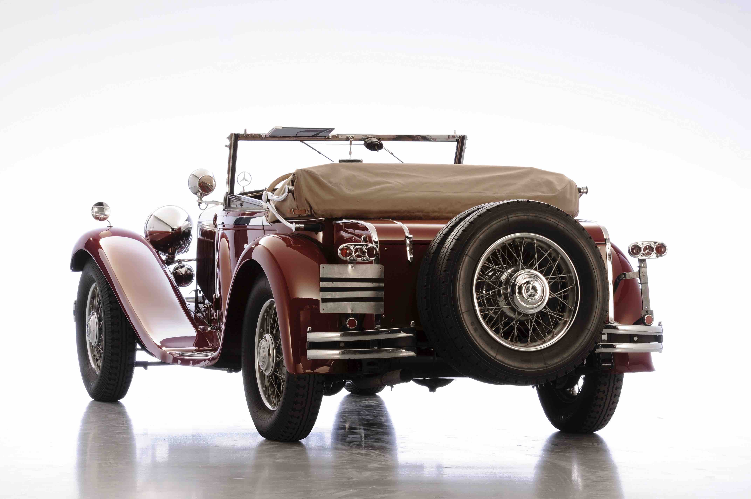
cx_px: 376
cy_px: 250
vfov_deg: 9.6
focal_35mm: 142
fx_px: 2969
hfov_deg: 14.4
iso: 200
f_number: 14
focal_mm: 95
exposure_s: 1.6
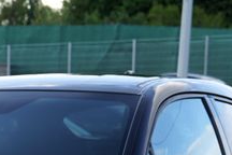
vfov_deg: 7.3
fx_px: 1160
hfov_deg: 11.1
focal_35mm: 180
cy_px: 325
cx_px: -74
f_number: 5
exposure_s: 1/125
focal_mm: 38
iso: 100
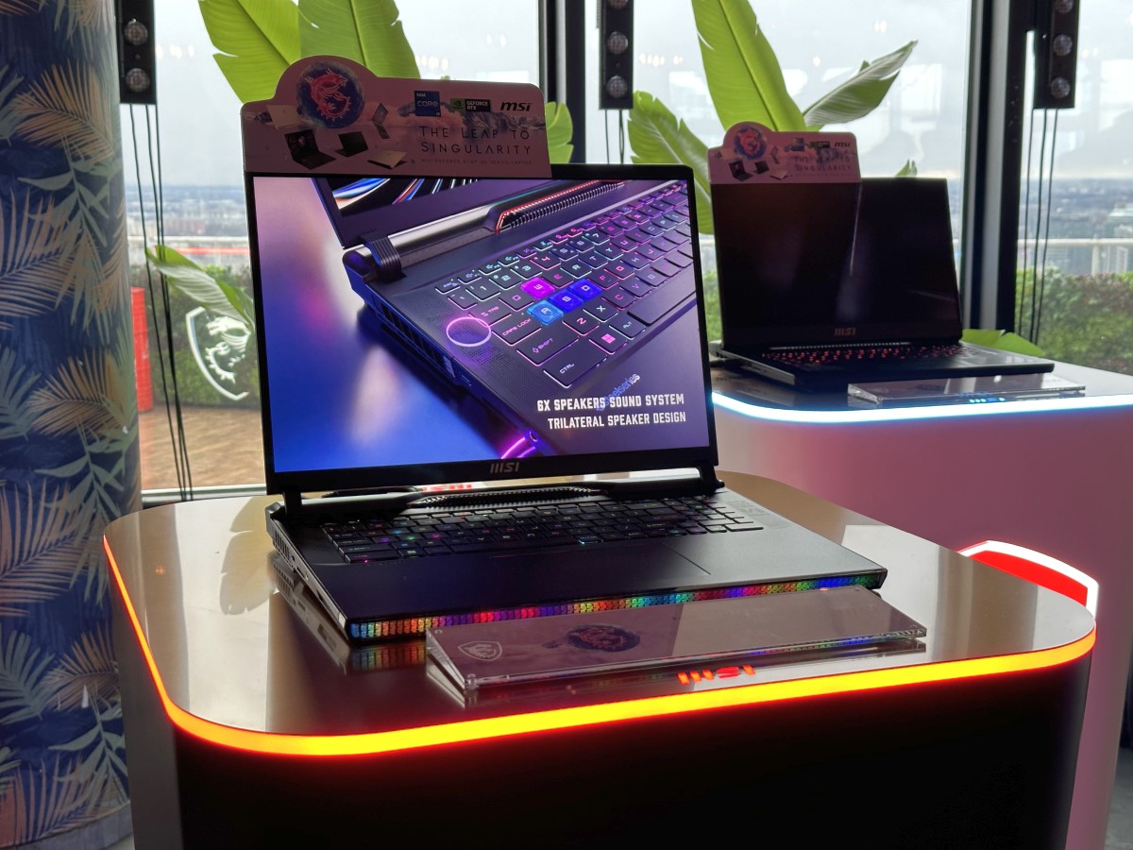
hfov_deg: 39.7
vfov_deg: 30.3
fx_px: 1571
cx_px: 566
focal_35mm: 48
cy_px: 425
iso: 64
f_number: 1.78
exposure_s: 1/50
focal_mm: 6.86
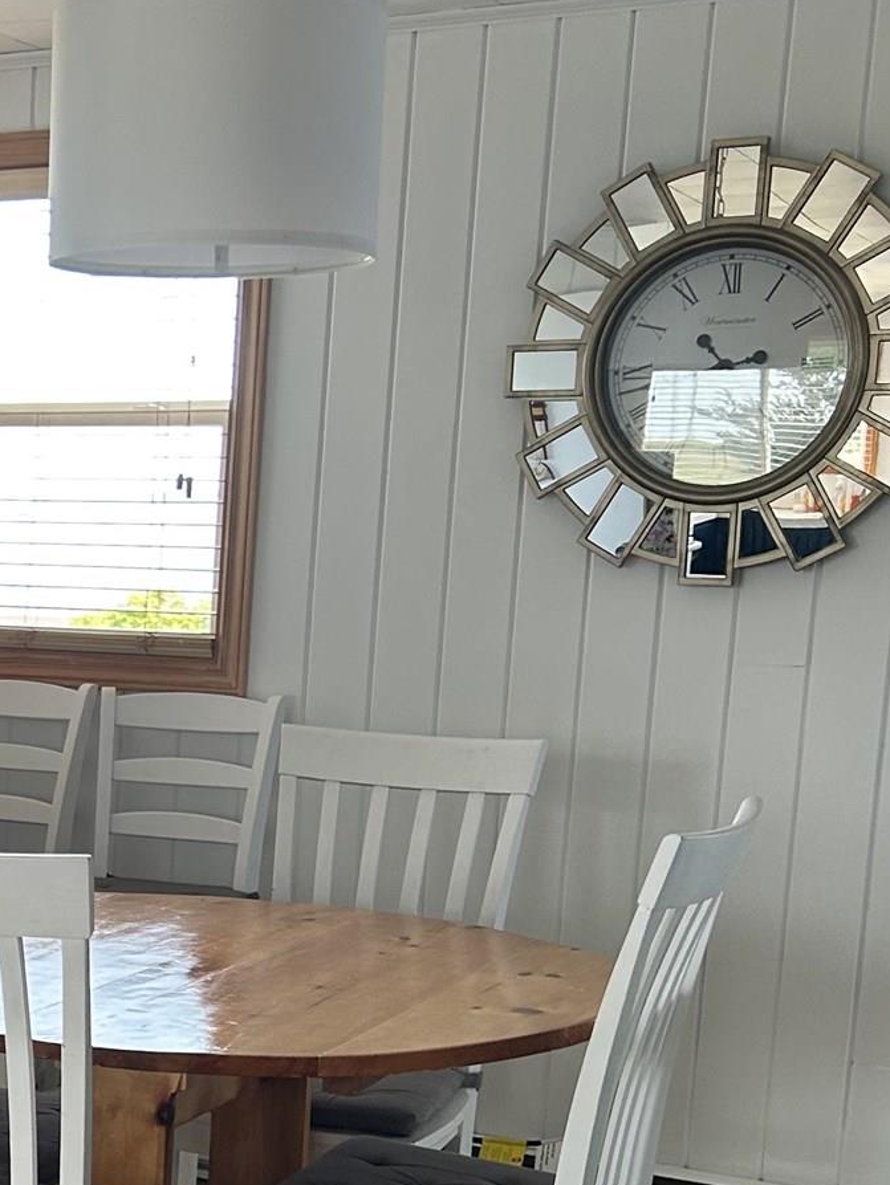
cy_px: 919
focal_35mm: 67
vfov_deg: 28.4
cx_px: -151
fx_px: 2296
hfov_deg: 20.6
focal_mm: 5.7
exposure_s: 1/121
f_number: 1.5
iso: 80
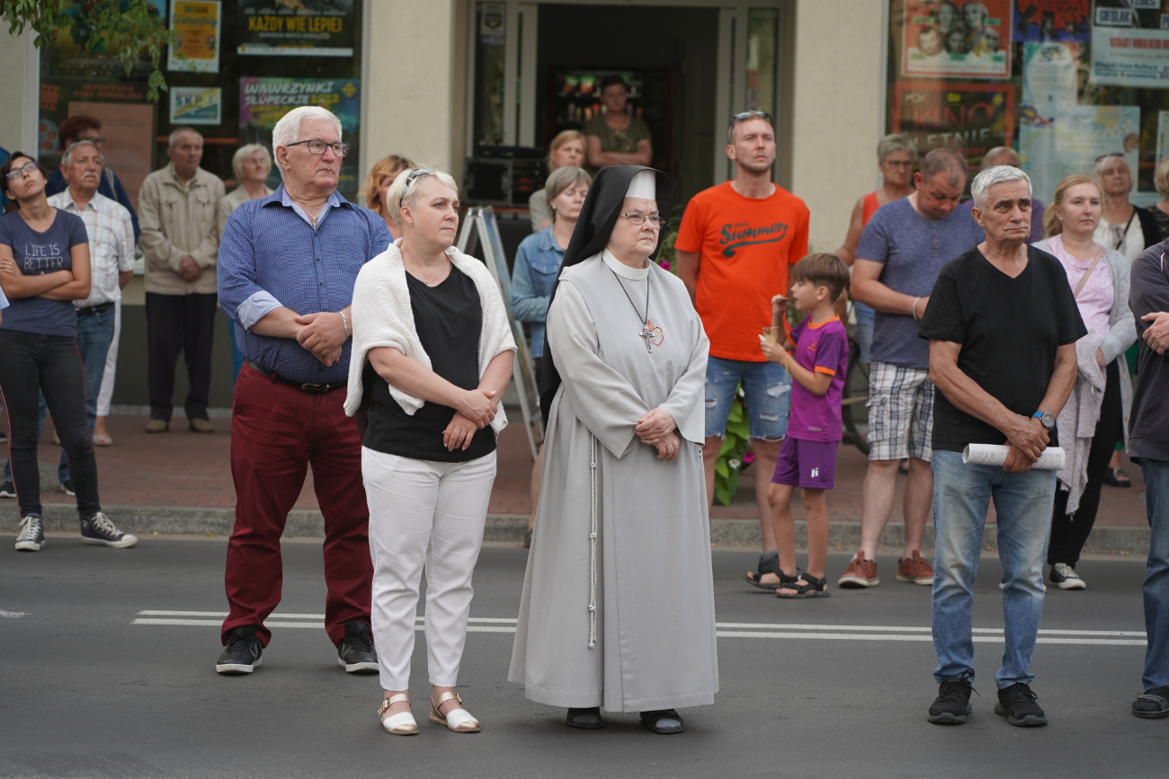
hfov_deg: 19.5
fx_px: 3410
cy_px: 390
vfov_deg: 13.0
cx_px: 584
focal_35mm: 105
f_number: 4
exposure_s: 1/160
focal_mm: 105
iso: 400
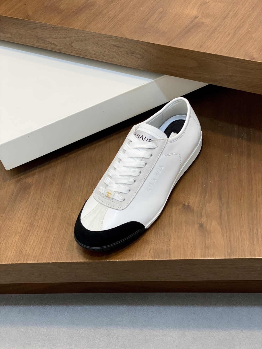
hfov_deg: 28.0
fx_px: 525
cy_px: 174
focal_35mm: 52
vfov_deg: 36.8
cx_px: 131
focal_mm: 6
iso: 50
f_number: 2
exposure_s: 1/100
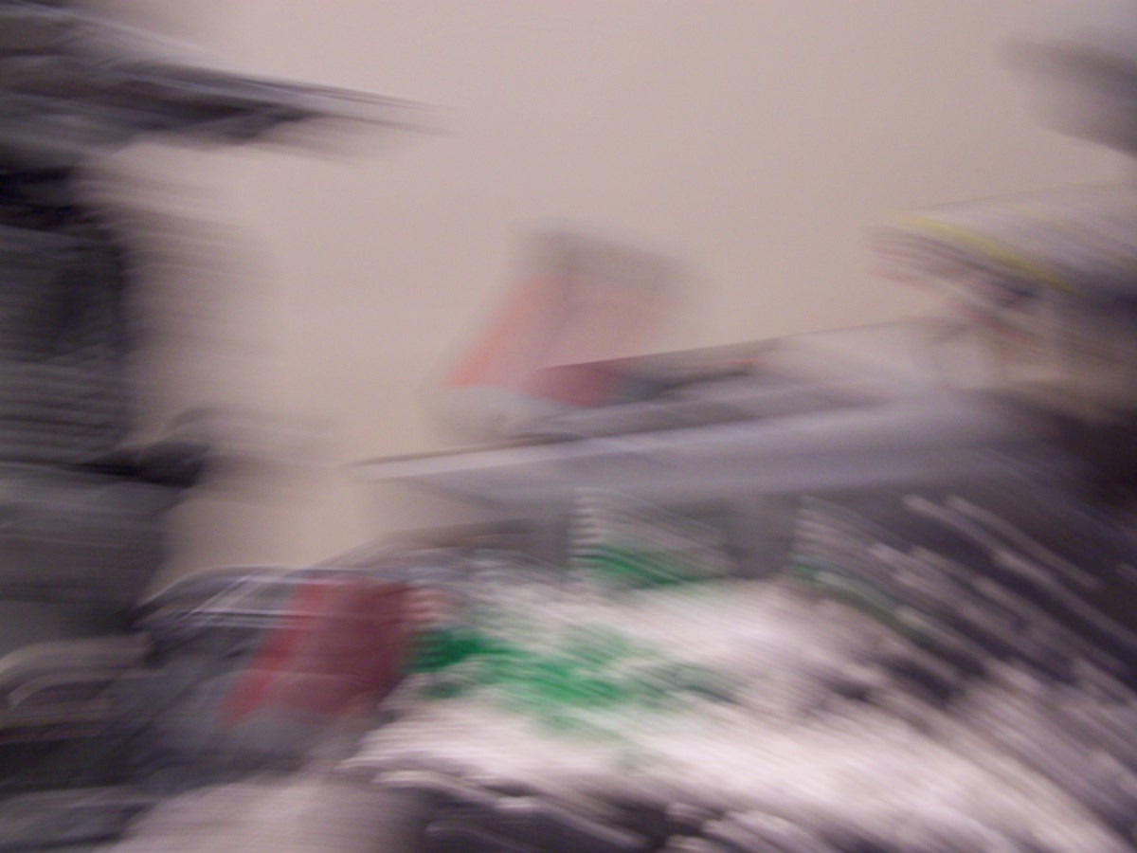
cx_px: 568
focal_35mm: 38
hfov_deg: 49.0
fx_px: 1248
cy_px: 426
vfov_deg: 37.7
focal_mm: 6.3
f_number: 2.8
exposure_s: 1/10
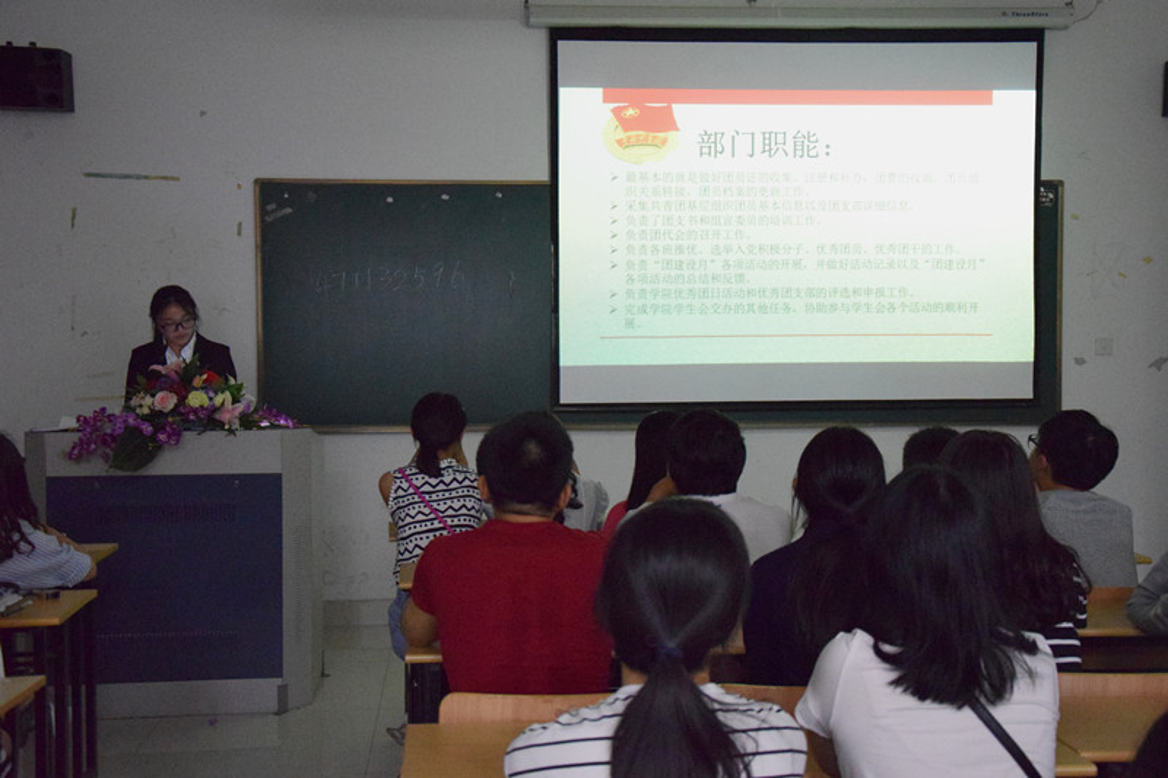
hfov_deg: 43.6
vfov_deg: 29.9
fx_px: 1460
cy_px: 389
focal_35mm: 45
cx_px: 584
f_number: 4.2
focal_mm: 30
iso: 6400
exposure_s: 1/60
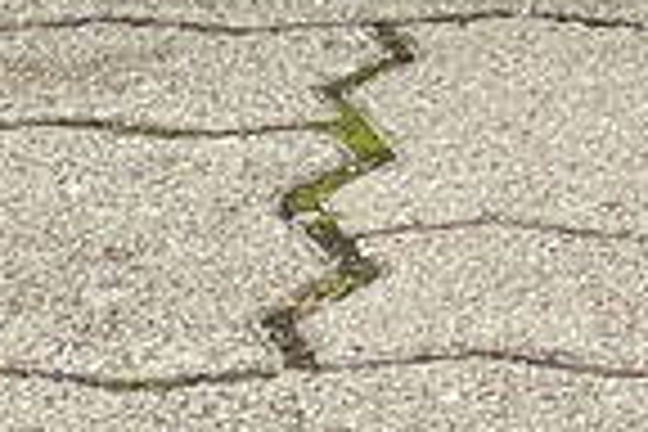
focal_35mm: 384
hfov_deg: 5.3
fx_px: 6911
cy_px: -1143
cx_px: 986
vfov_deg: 3.4
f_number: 2
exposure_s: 1/361
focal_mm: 6
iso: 25
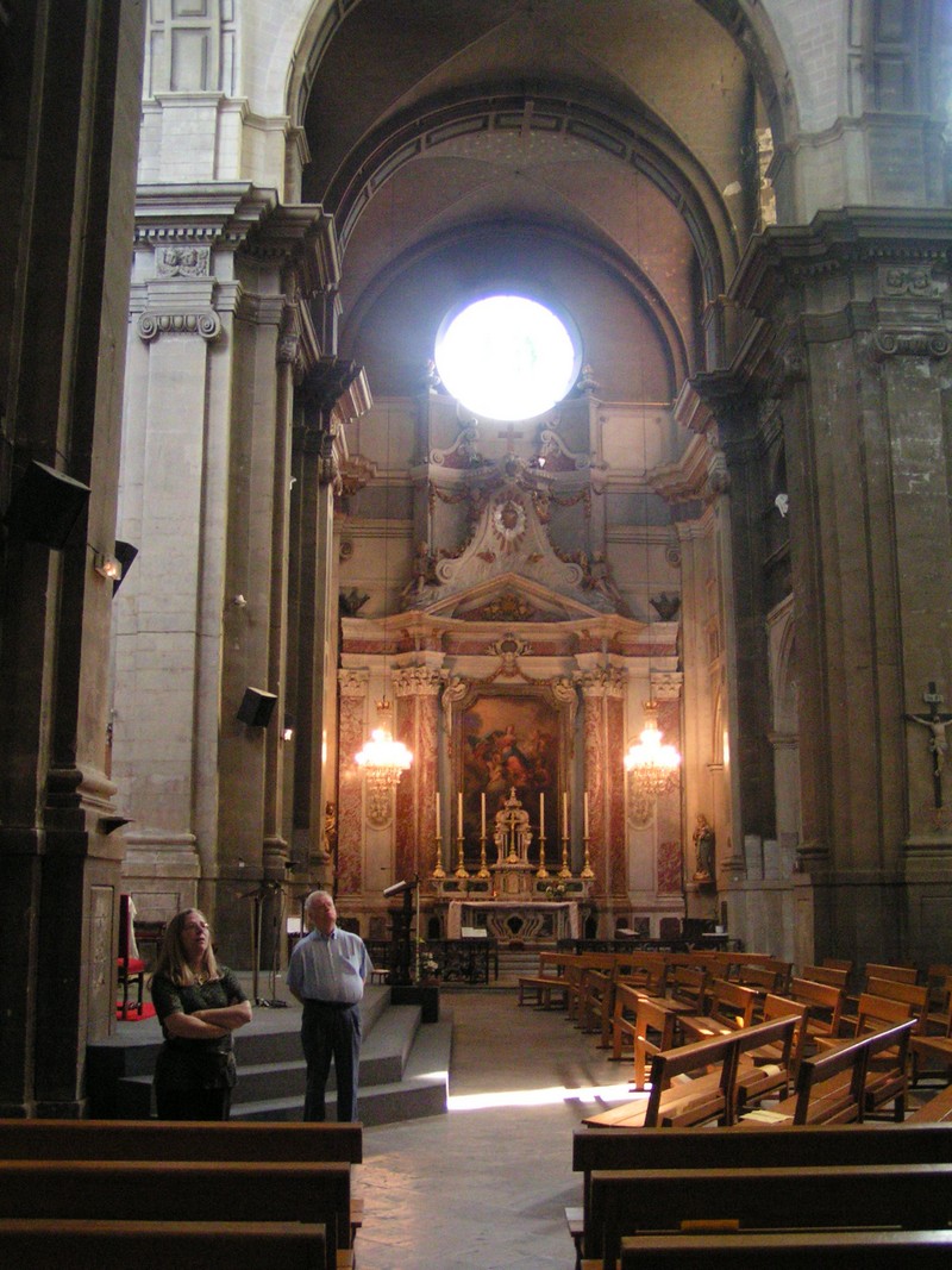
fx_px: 1394
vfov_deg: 49.0
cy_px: 635
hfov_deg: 37.7
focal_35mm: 38
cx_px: 476
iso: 400
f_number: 2.8
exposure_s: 1/20
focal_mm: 5.8
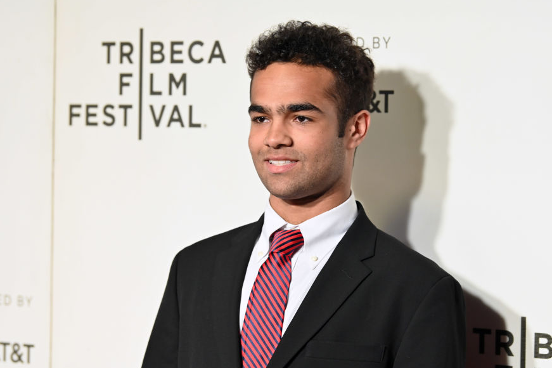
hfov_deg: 14.6
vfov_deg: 9.7
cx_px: 293
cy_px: 203
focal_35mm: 141
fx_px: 2161
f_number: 4.5
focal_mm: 120
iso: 1600
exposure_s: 1/160
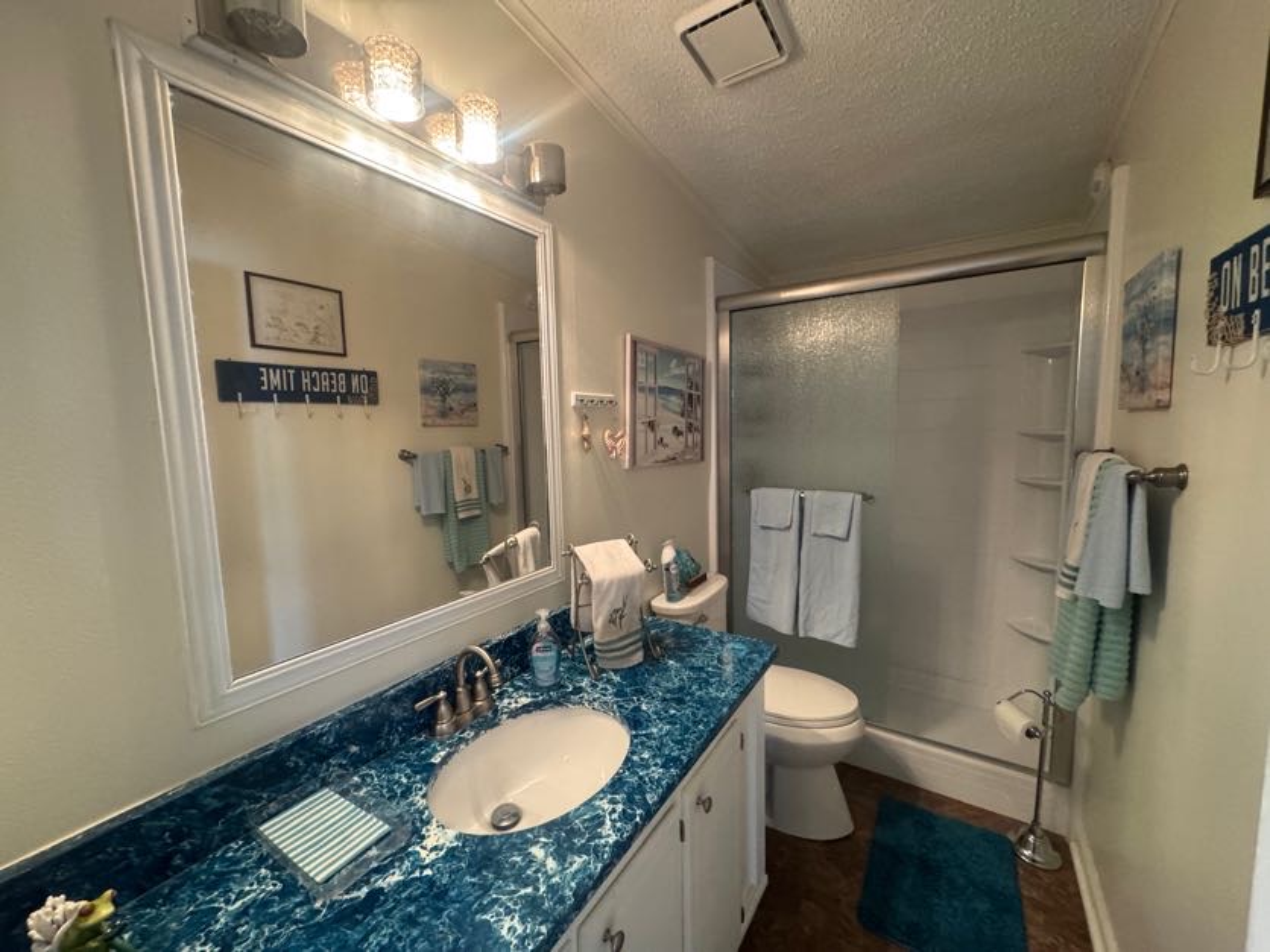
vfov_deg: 85.7
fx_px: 514
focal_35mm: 14
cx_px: 635
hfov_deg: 102.1
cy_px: 476
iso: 800
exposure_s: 1/60
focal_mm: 2.22
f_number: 2.2
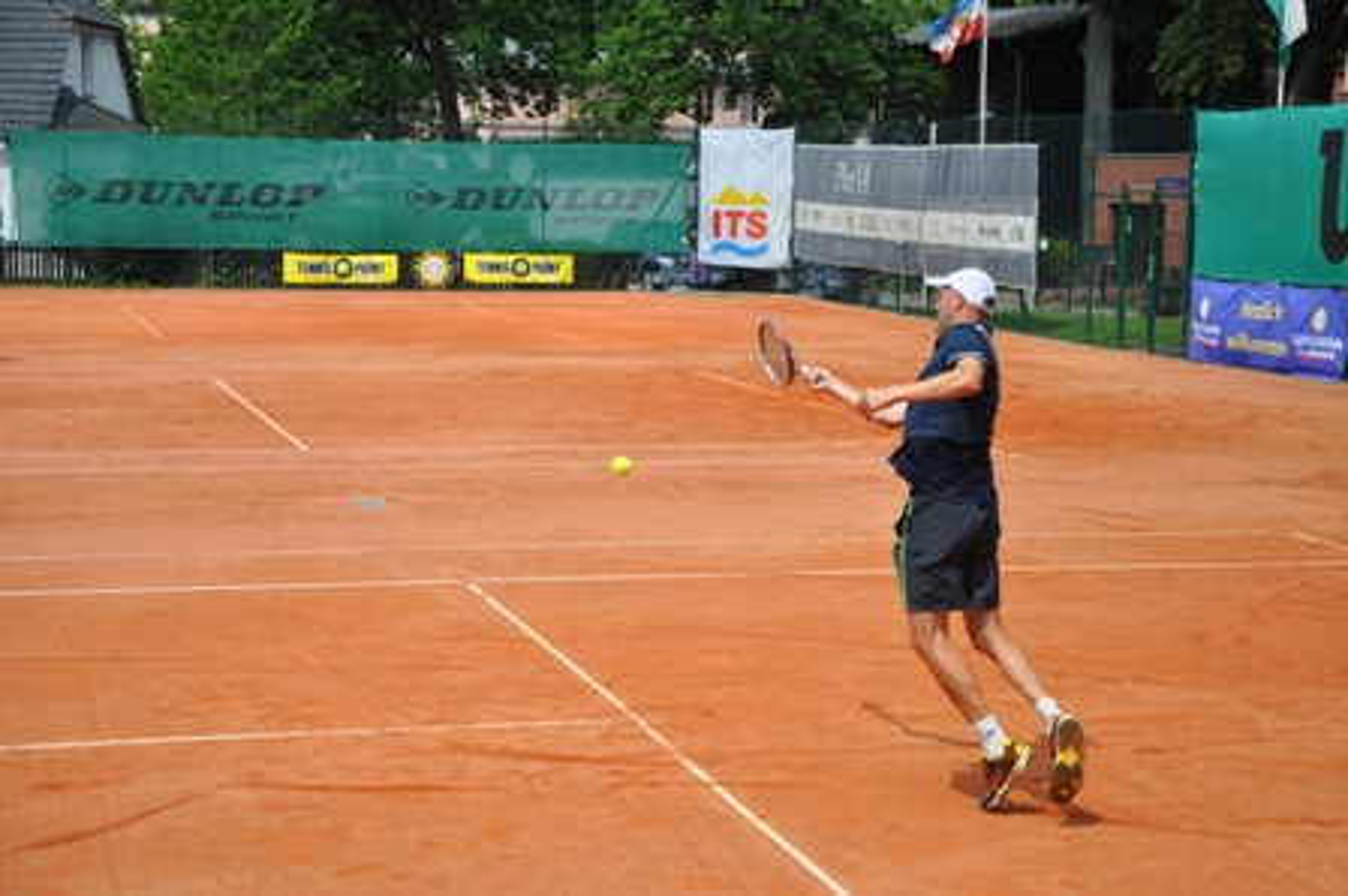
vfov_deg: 18.2
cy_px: 448
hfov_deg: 27.0
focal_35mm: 75
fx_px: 2806
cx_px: 674
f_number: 5.6
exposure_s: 1/1600
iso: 400
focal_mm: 50
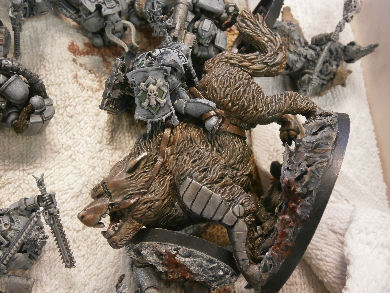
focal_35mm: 47
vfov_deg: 30.9
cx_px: 195
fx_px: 530
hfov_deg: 40.4
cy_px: 146
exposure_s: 1/20
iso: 200
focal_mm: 8.3
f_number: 3.4
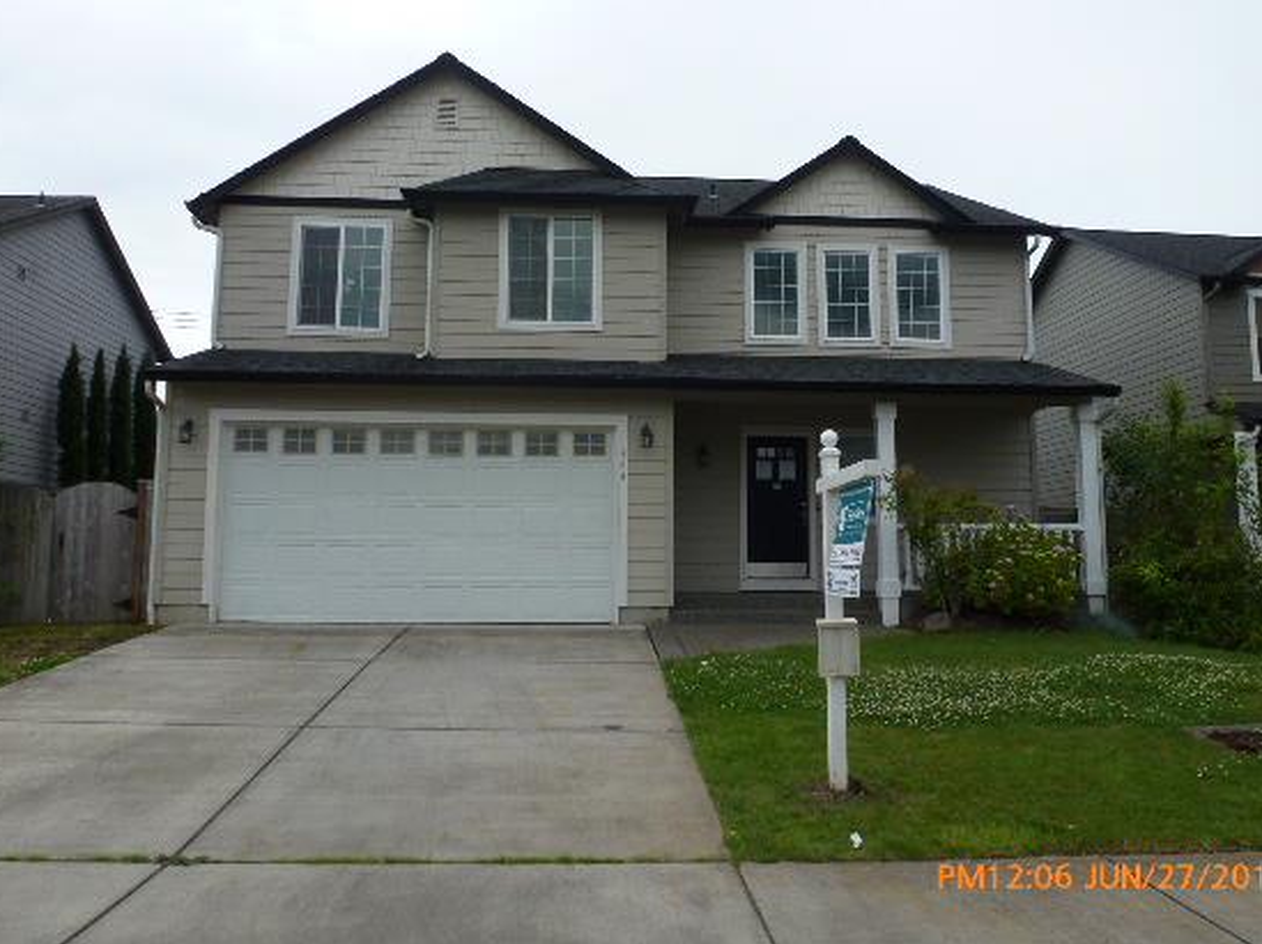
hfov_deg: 63.5
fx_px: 1020
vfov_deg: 49.6
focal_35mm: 28
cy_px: 434
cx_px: 646
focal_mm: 4.3
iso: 100
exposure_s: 1/1000
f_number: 4
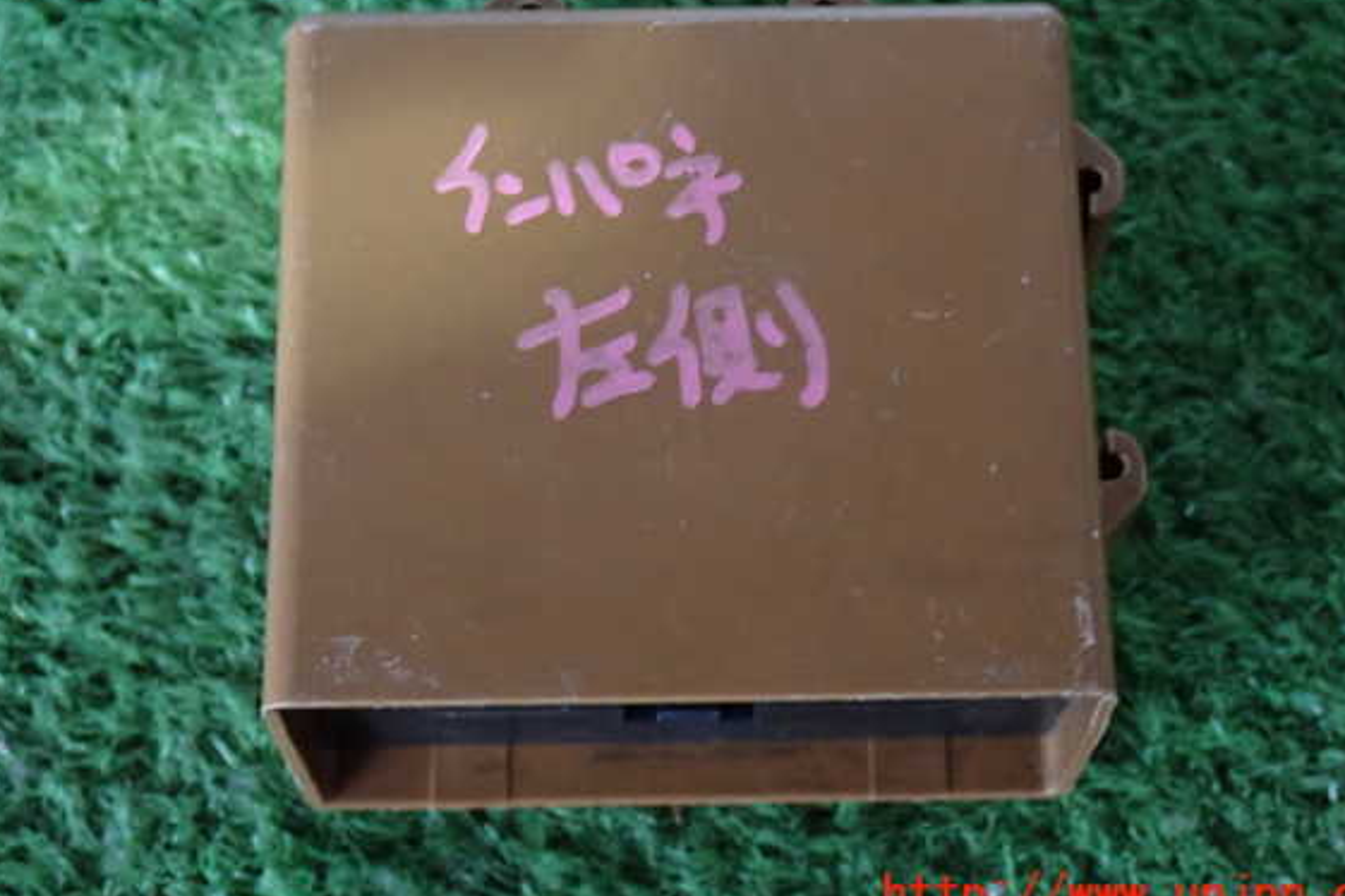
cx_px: 705
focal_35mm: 79
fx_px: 2951
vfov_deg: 17.3
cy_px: 388
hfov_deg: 25.7
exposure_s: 1/15
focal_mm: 12.73
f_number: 3.9
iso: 1250
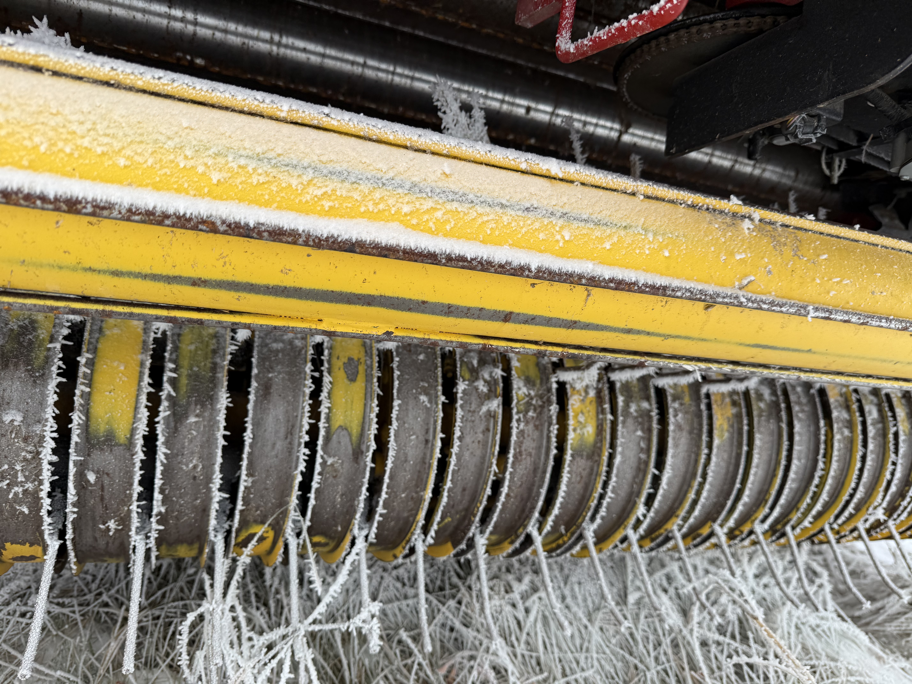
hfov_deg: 71.6
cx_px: 456
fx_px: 632
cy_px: 342
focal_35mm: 24
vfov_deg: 56.8
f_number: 1.78
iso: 80
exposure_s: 1/671
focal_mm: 6.76
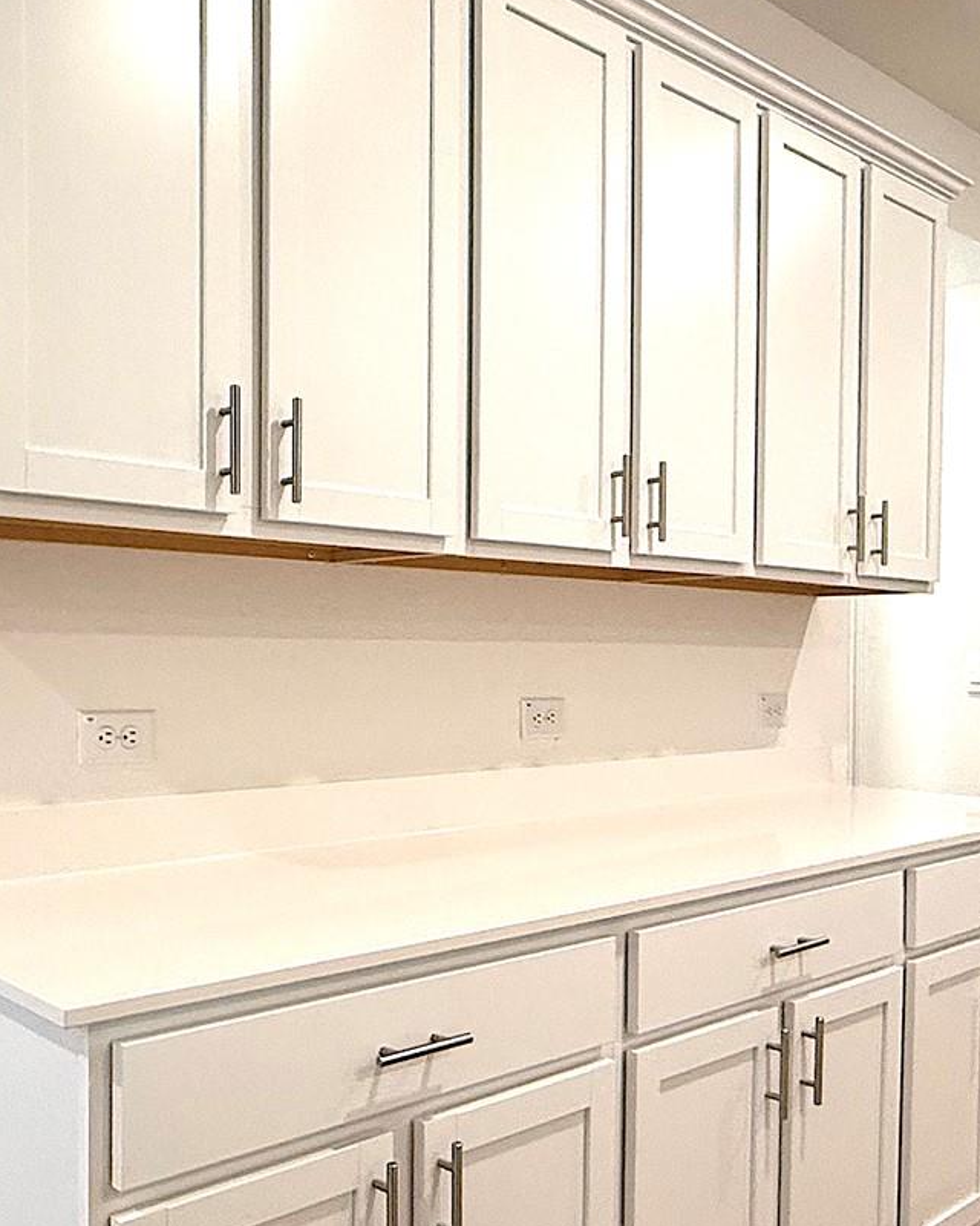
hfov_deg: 42.2
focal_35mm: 35
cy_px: 694
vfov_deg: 51.4
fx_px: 1269
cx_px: 452
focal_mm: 2.22
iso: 320
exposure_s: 1/120
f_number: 2.2
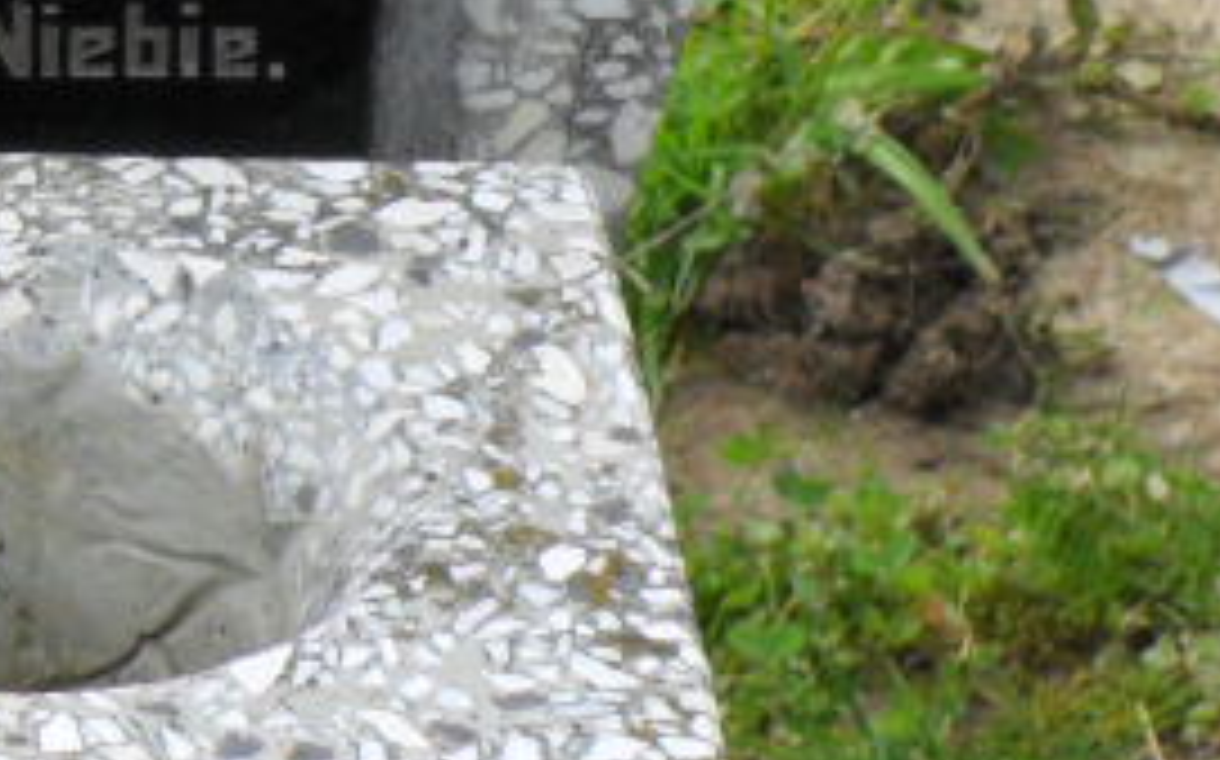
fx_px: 11464
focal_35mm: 345
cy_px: -800
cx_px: -1071
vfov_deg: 3.8
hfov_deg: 6.0
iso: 100
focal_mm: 15.4
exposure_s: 1/250
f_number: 4.3
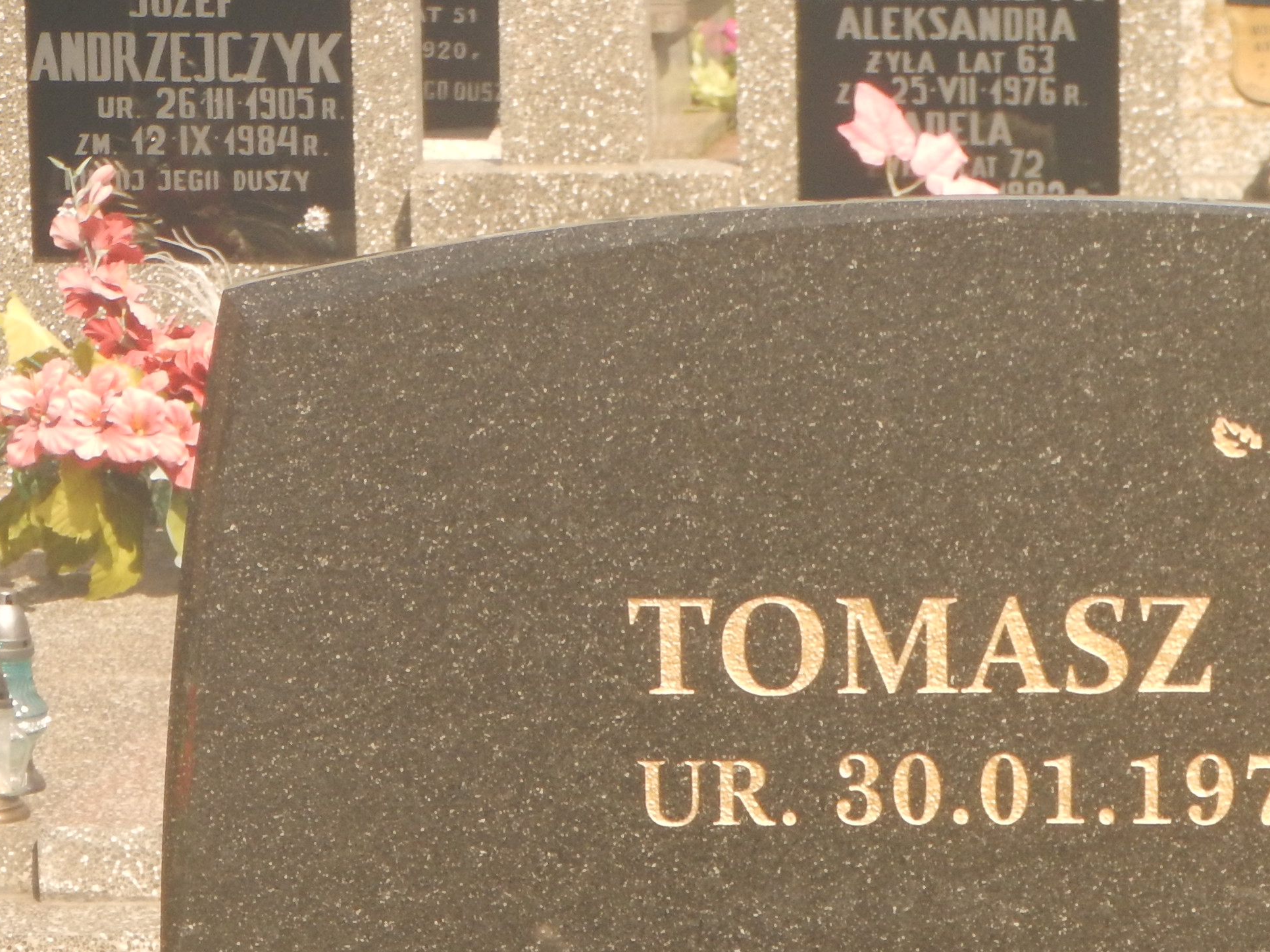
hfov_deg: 12.1
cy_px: 1084
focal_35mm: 160
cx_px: 1456
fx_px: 5869
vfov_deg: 9.2
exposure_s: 1/400
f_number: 4.5
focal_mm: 12
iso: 125
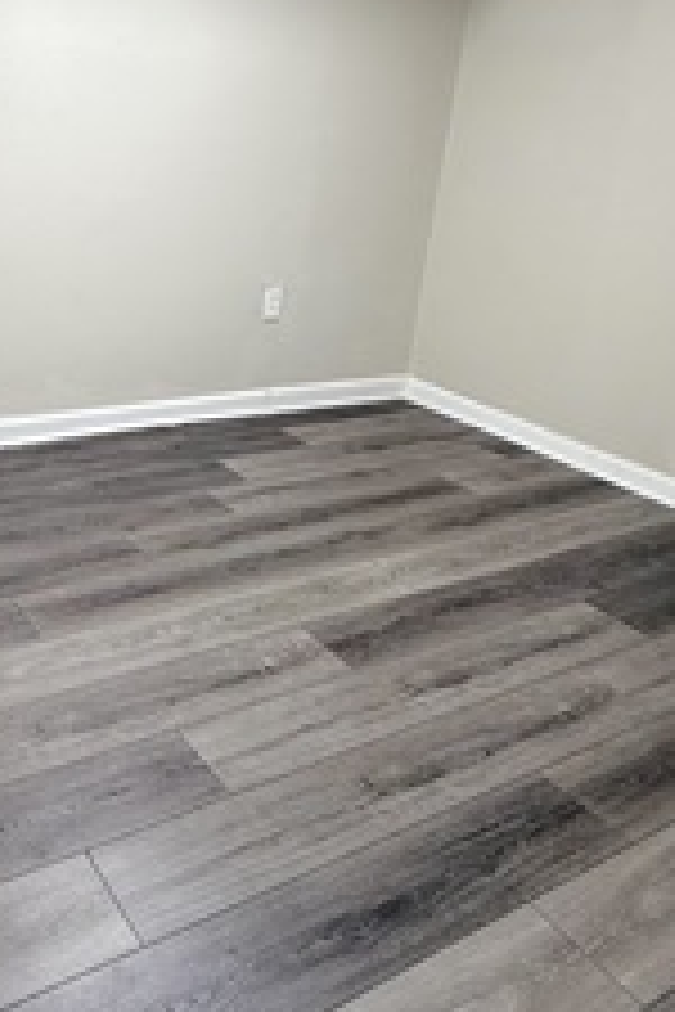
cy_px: 382
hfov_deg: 39.9
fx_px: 872
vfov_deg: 59.5
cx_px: 99
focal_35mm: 31
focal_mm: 2.22
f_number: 2.2
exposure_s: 1/60
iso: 200
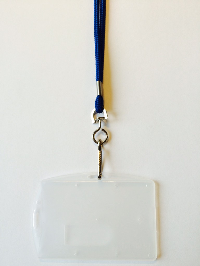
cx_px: 100
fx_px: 223
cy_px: 133
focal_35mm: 29
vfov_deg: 61.7
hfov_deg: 48.2
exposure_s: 1/50
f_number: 2.2
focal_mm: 4.15
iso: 32
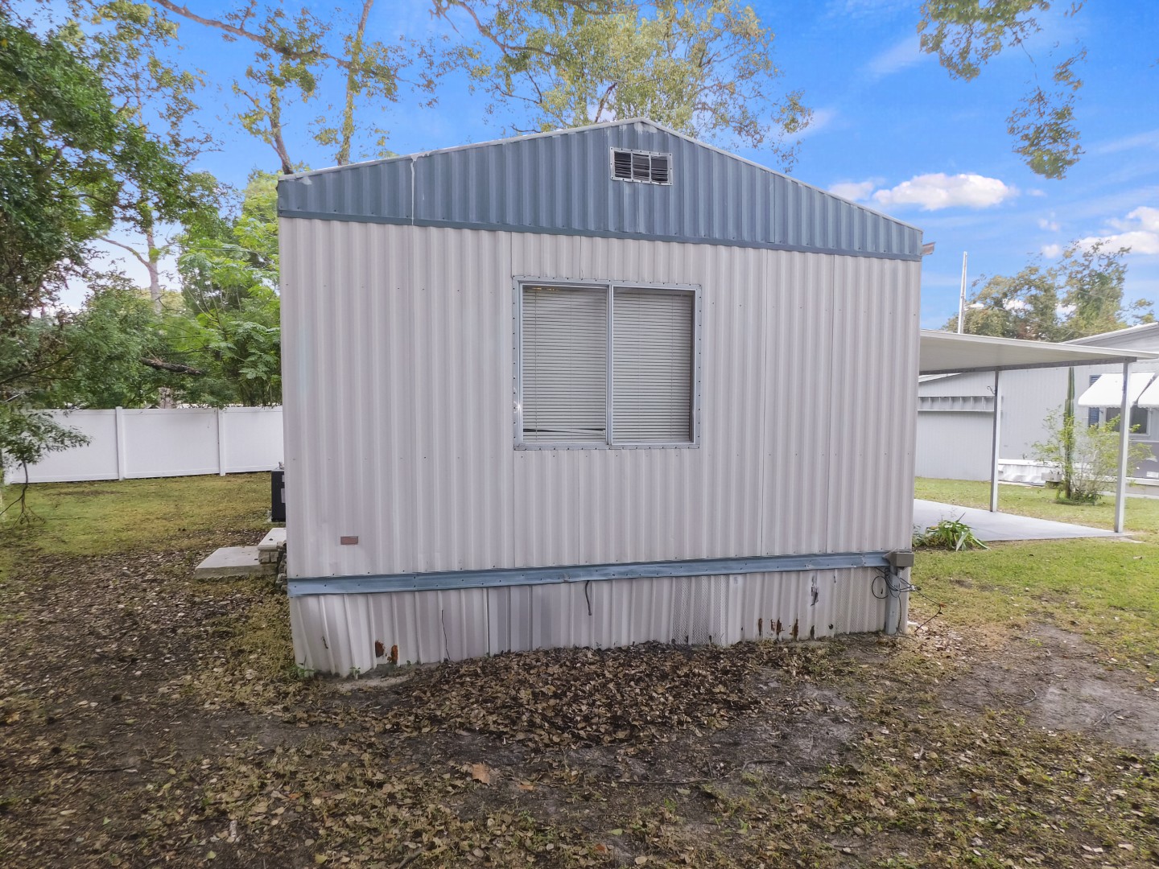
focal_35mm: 23
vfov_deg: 58.9
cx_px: 580
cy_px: 434
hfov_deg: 73.9
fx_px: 770
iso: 125
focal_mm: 4
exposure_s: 1/60
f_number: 3
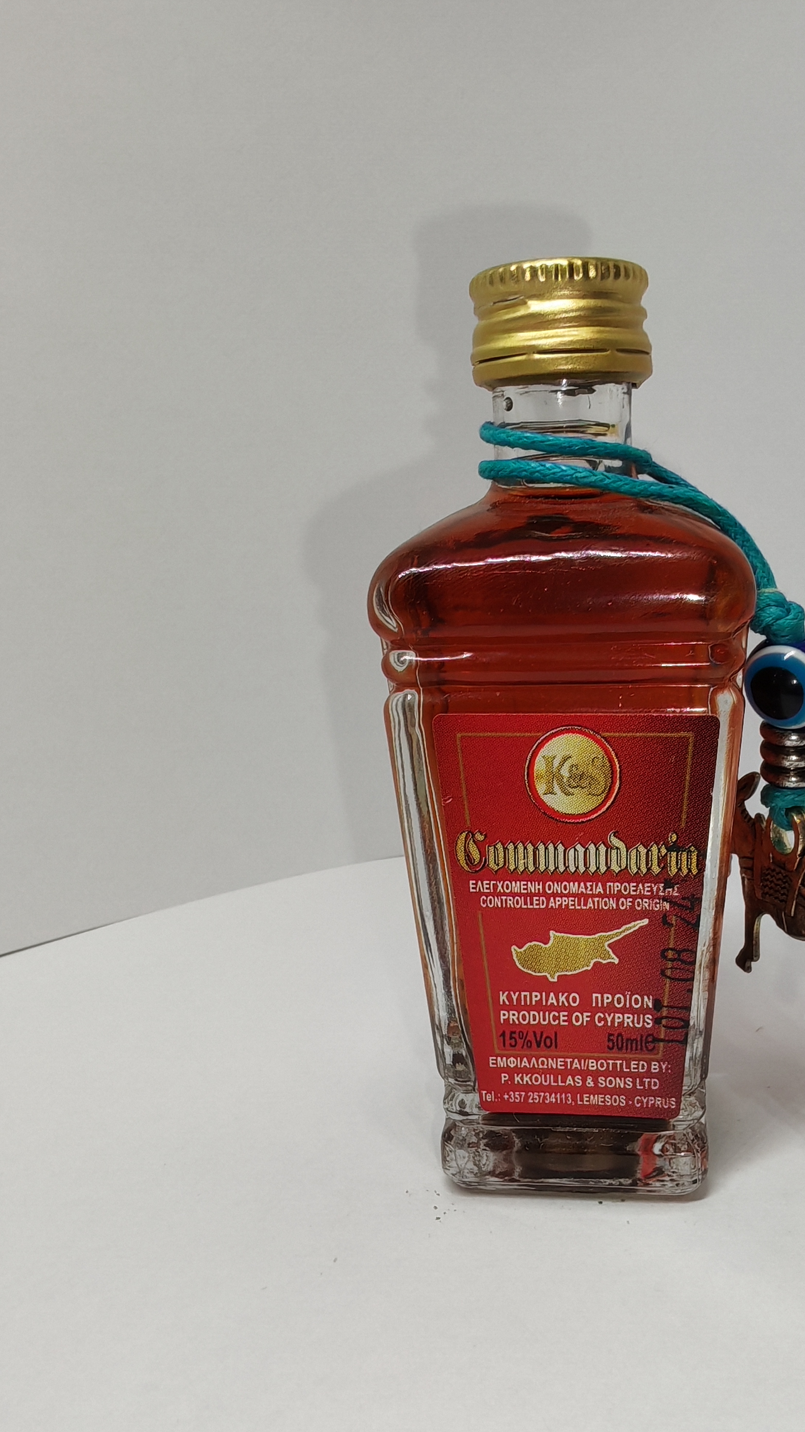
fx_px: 1138
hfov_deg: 38.7
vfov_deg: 64.3
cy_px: 727
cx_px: 510
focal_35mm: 30
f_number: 2.2
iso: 50
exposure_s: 1/100
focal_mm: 1.96
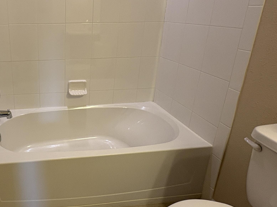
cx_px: 56
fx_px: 216
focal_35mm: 27
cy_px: 77
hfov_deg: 60.2
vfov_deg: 50.8
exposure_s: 1/120
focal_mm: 2.22
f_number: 2.2
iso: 160
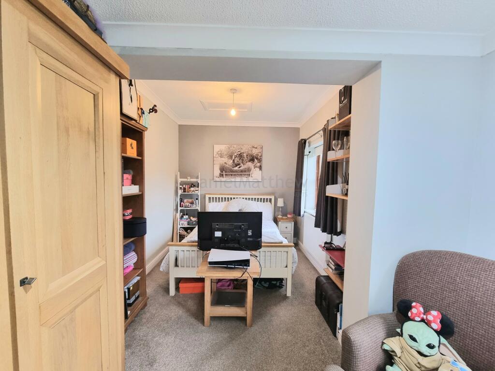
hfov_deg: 106.2
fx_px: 186
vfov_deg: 89.9
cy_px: 186
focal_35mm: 13
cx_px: 248
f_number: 2.2
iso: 320
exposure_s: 1/50
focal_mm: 2.2
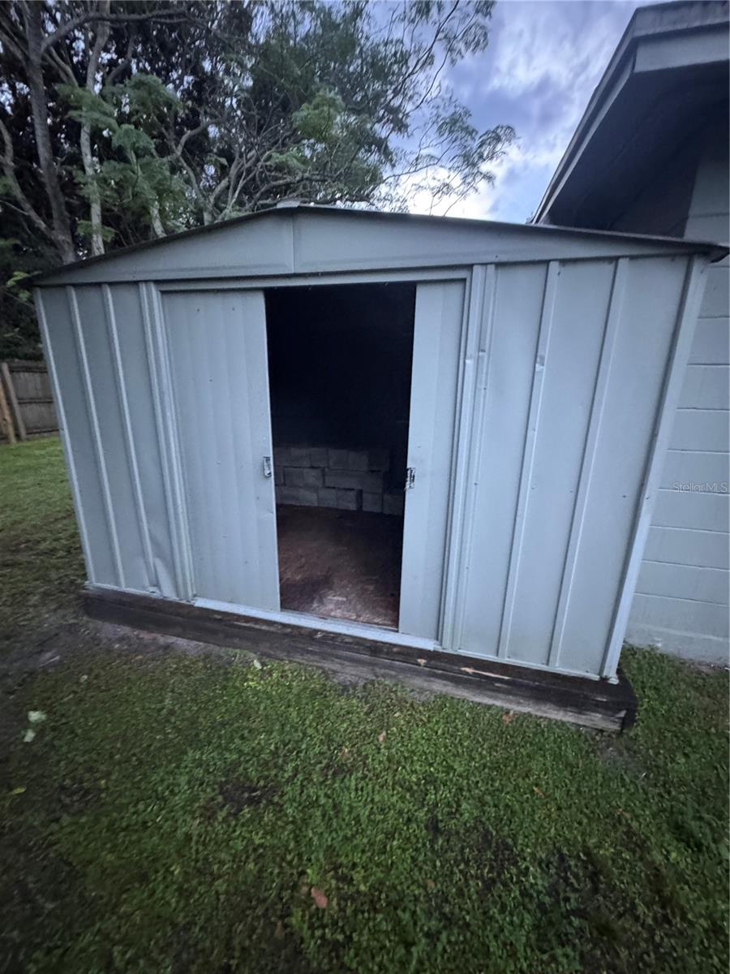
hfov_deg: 85.7
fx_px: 394
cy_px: 487
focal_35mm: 14
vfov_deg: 102.1
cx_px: 365
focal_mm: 2.22
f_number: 2.2
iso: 1250
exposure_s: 1/30
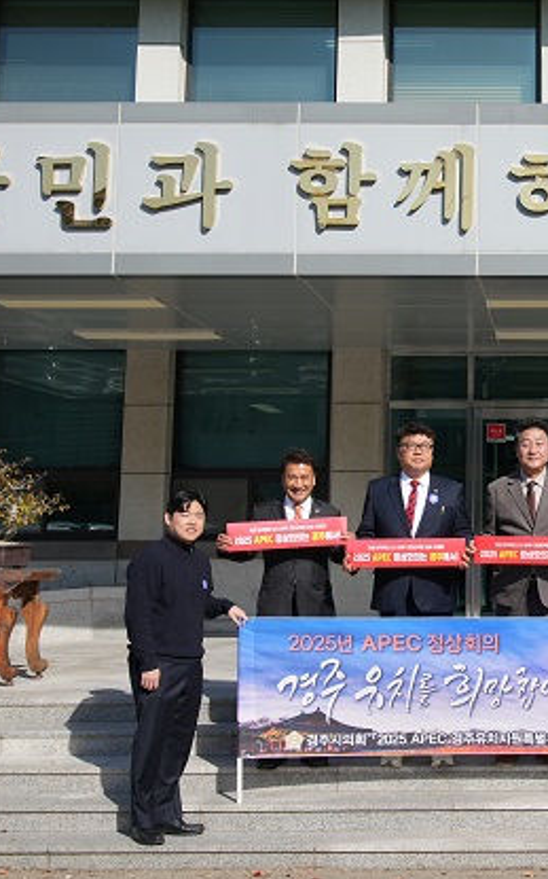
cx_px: 584
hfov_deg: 27.1
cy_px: 441
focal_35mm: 44
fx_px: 1053
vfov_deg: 45.3
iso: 200
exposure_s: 1/500
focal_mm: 28
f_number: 8
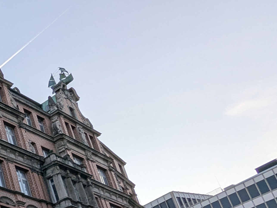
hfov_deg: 26.1
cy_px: 253
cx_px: -151
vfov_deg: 25.5
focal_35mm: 51
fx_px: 408
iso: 63
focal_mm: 2.35
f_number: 2.2
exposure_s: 1/142
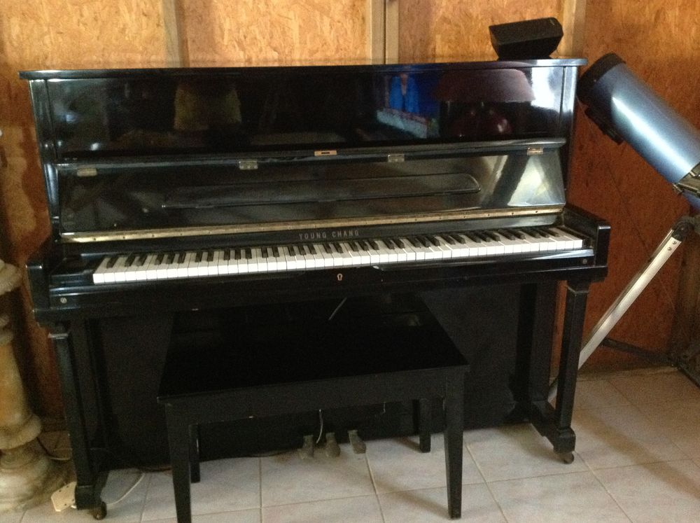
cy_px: 262
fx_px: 707
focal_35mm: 35
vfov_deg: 40.6
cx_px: 350
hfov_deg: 52.7
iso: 800
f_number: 2.4
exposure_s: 1/15
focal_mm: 4.28
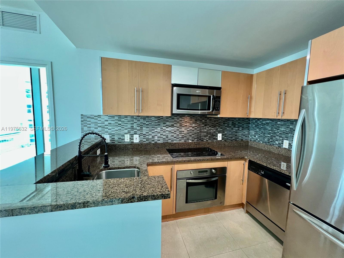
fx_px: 129
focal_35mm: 13
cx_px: 172
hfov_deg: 106.2
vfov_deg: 89.9
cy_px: 129
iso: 160
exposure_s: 1/60
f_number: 1.8
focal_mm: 1.57
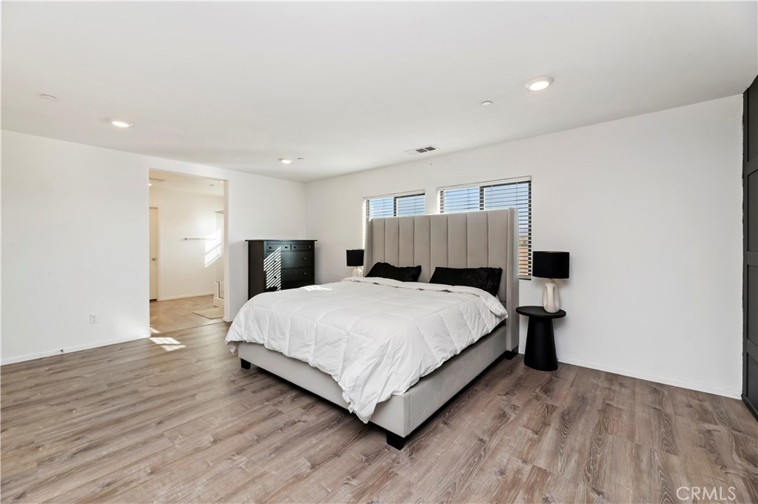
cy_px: 252
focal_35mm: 14
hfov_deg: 104.3
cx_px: 379
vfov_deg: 81.1
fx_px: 295
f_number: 10
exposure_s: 1/25
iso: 500
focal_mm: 14
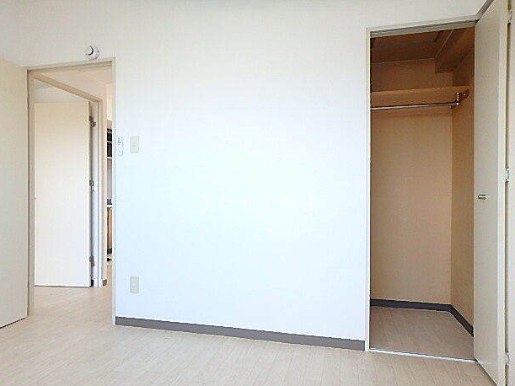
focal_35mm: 22
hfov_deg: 76.4
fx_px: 327
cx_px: 259
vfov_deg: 61.0
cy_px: 201
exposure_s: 1/40
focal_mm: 3.7
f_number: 3.5
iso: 200
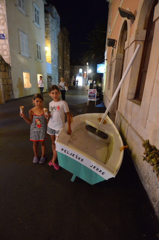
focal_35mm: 18
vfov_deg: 90.1
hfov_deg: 67.2
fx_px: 120
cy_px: 120
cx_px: 80
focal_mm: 12
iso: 6400
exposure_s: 1/15
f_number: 5
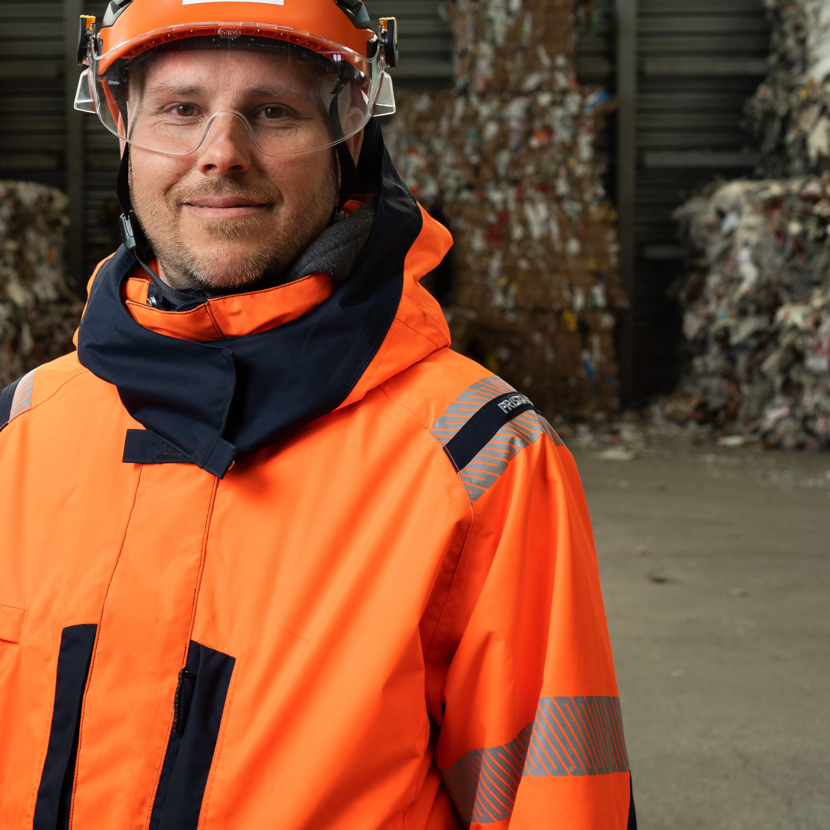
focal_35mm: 59
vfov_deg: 29.0
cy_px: 309
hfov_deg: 28.3
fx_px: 1601
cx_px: 140
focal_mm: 35
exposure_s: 1/125
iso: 250
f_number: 5.6
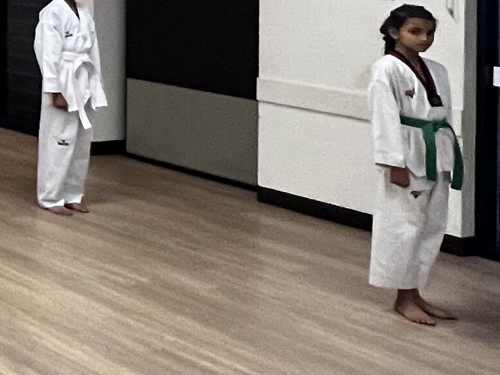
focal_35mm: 68
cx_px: -485
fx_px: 982
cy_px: -82
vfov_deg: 20.2
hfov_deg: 18.8
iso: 400
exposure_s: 1/50
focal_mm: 1.57
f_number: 1.8
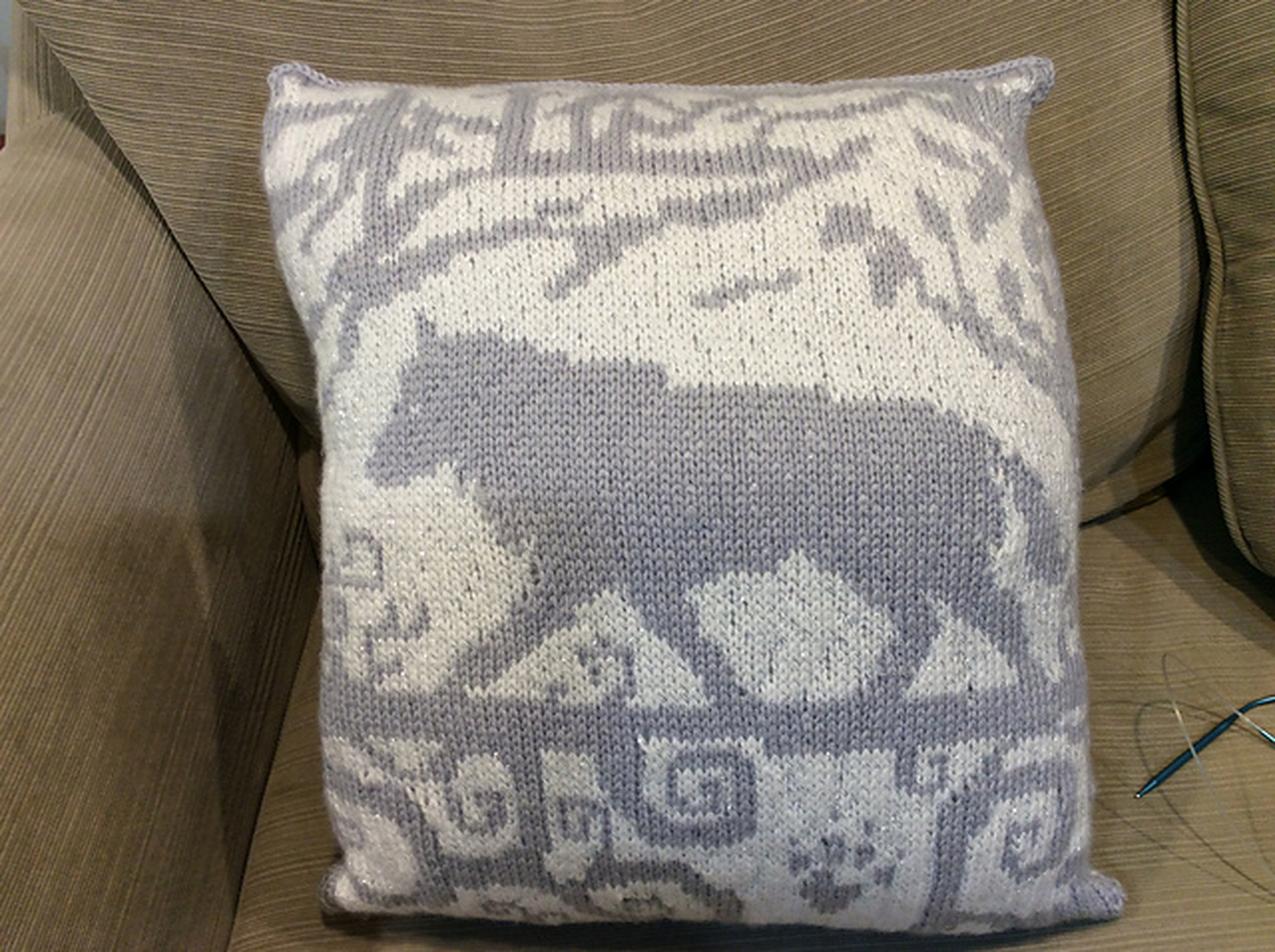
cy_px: 476
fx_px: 1177
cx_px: 638
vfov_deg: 44.1
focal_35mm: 32
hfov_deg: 56.9
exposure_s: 1/24
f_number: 2.4
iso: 50
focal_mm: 3.3
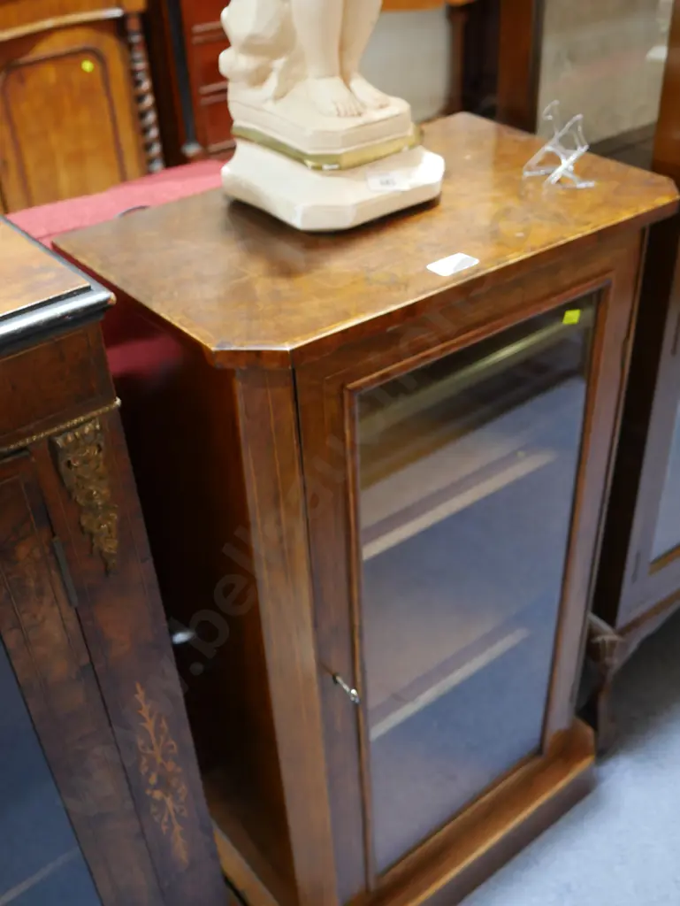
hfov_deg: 37.8
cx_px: 340
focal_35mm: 38
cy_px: 453
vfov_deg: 49.0
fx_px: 994
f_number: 4.1
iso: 1250
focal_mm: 19
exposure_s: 1/60
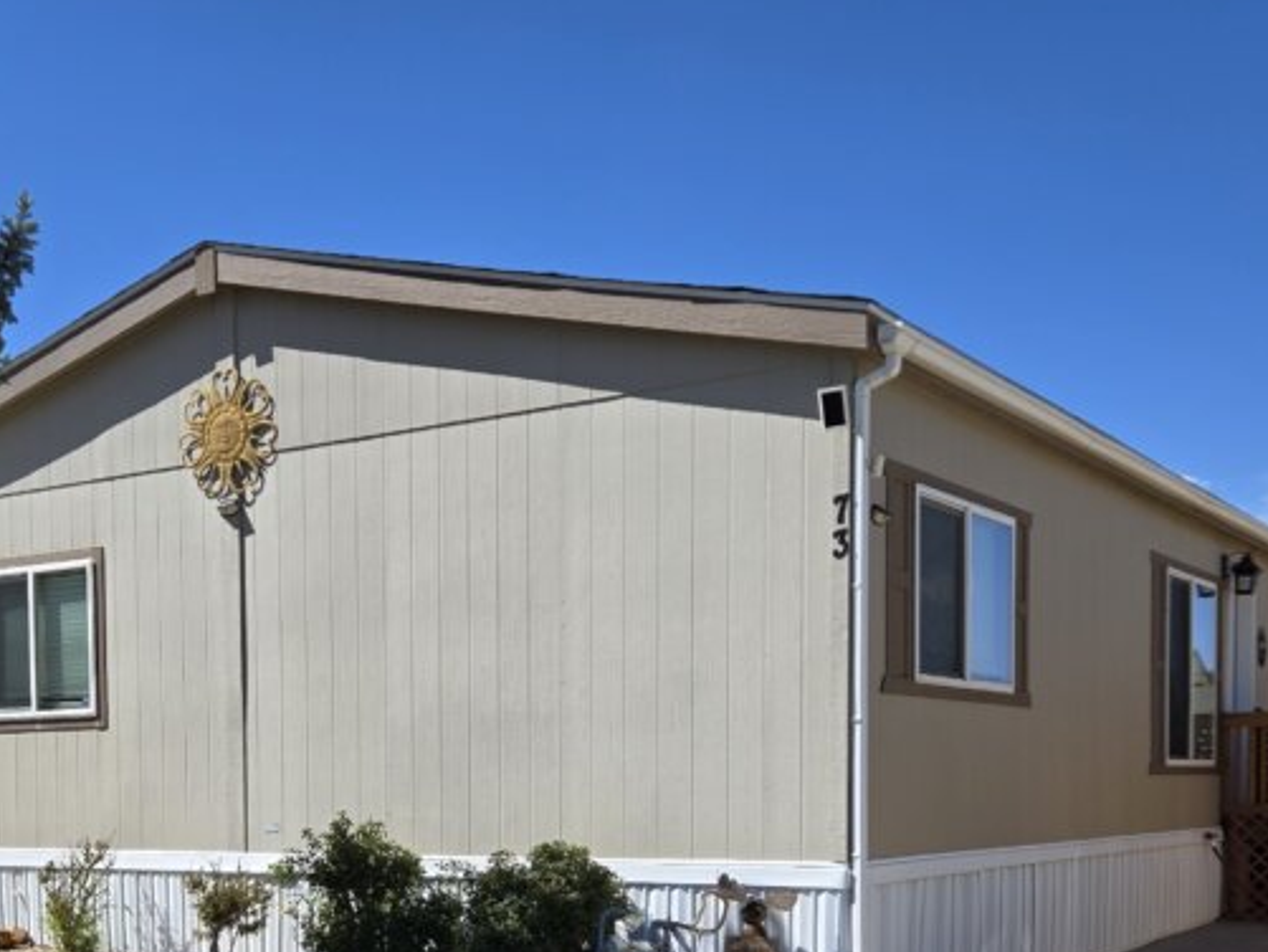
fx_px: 1722
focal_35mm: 47
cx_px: 481
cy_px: 863
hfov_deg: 40.2
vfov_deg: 29.6
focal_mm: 5.4
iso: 40
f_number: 1.8
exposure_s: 1/2921
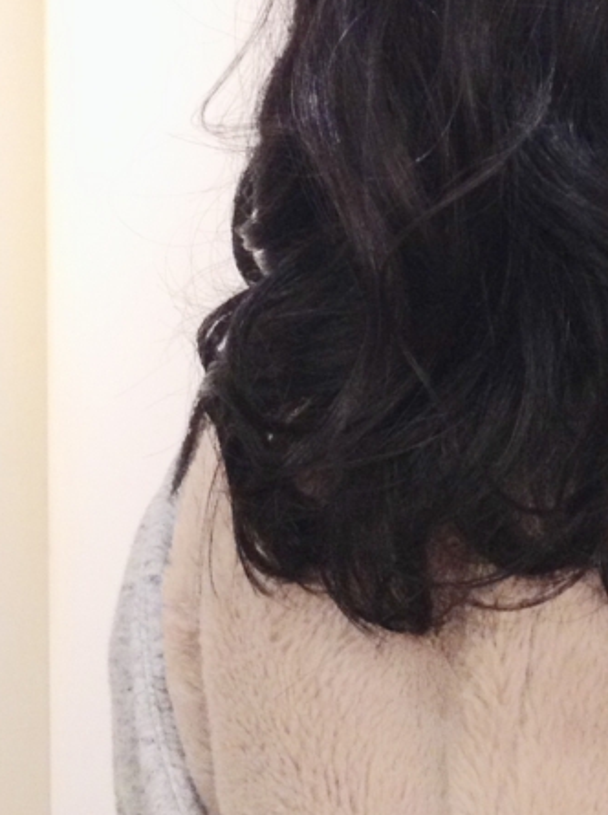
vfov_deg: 25.0
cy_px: 104
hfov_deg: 18.9
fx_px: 1786
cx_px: 574
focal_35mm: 76
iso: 160
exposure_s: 1/24
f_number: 2.4
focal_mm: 3.3
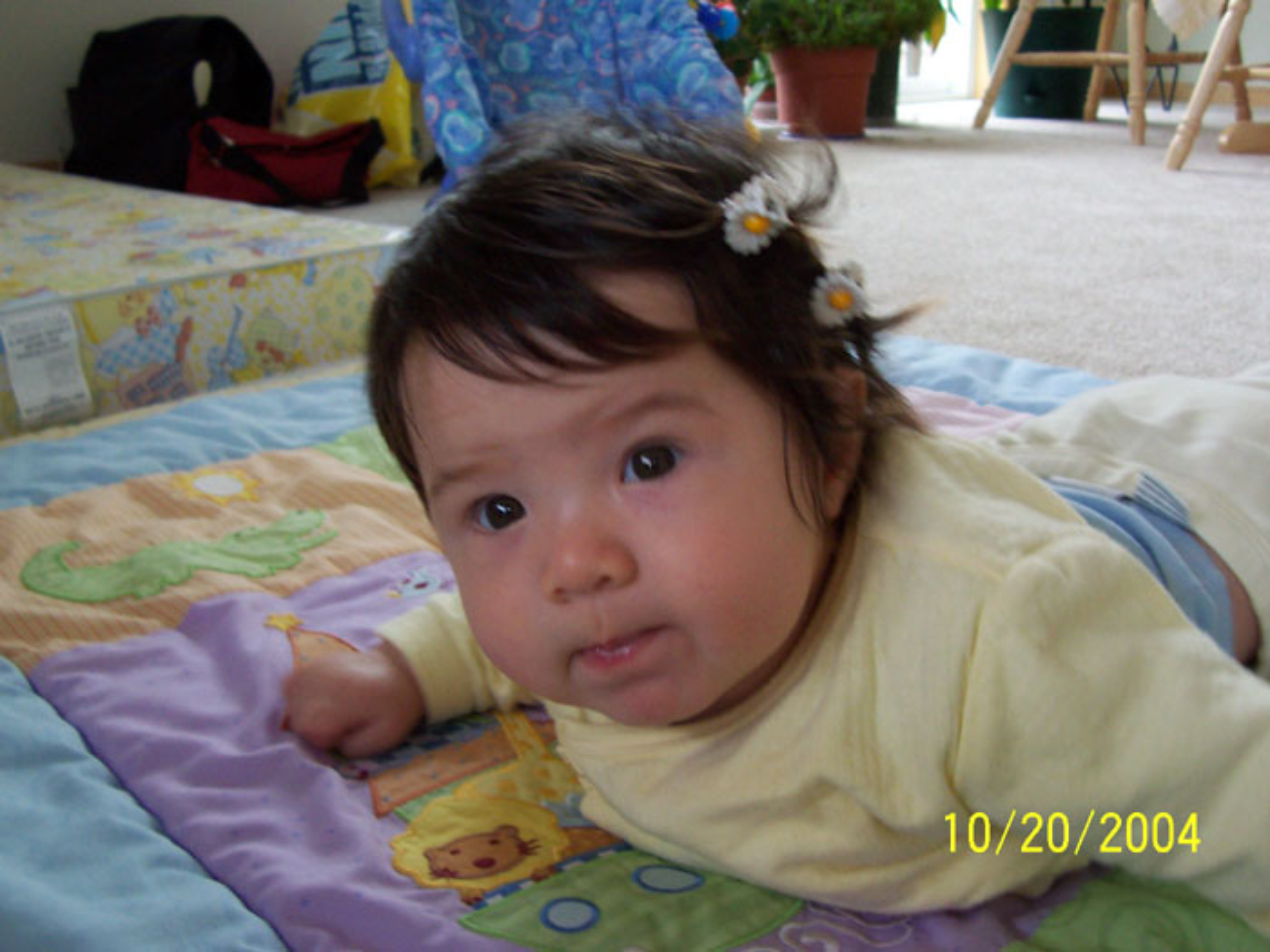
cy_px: 476
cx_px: 635
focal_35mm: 37
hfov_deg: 50.1
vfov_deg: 38.7
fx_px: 1357
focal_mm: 5.6
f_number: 2.8
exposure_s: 1/20
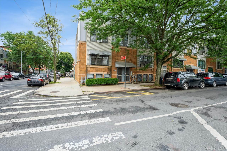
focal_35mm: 16
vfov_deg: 72.0
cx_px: 114
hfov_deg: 95.0
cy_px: 76
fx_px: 104
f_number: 11
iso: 200
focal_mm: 16.5
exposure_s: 1/20
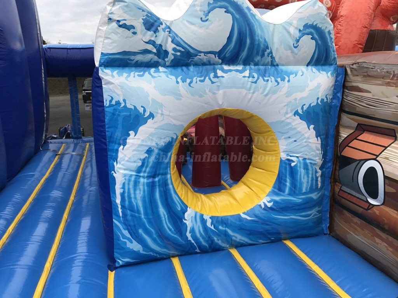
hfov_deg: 63.4
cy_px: 149
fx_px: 322
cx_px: 199
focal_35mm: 28
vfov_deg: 49.7
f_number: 1.8
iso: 20
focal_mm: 3.99
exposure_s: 1/532
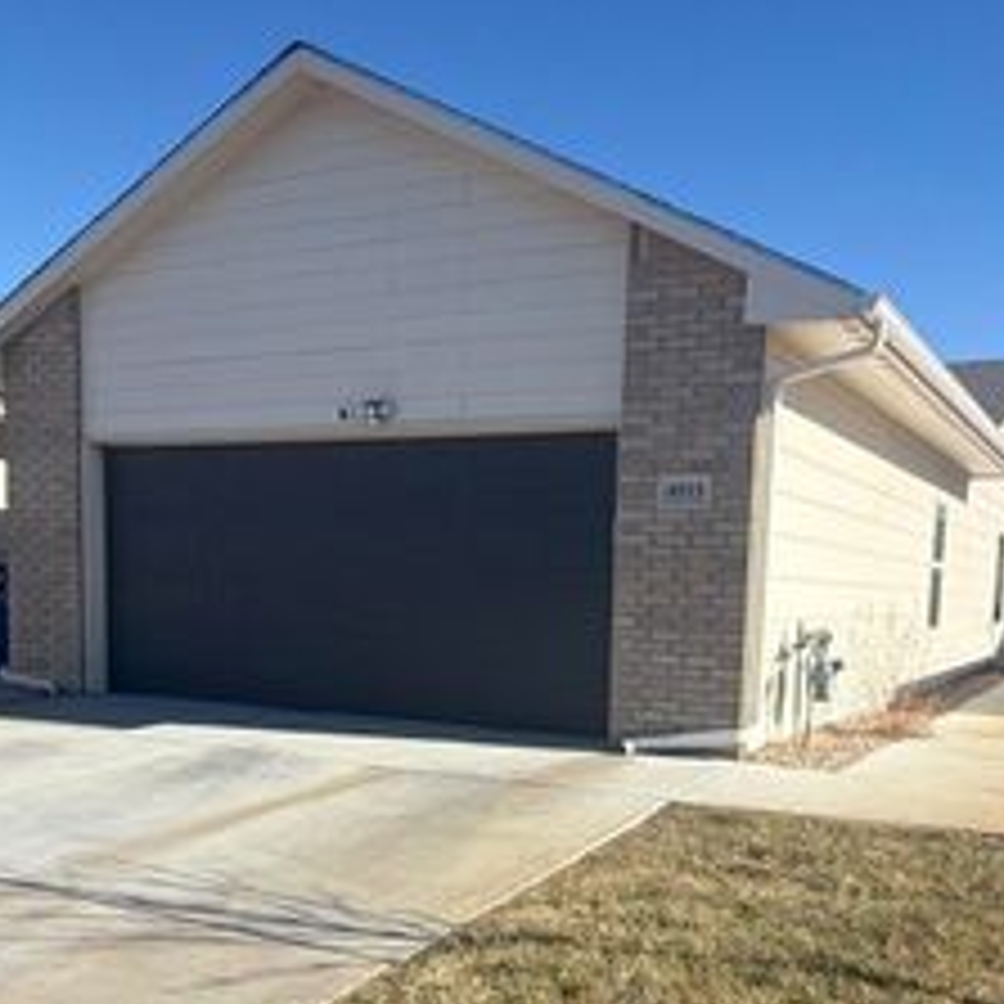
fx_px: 1214
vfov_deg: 43.7
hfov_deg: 44.9
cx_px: 522
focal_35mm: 37
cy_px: 736
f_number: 2.2
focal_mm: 2.22
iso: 25
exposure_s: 1/770
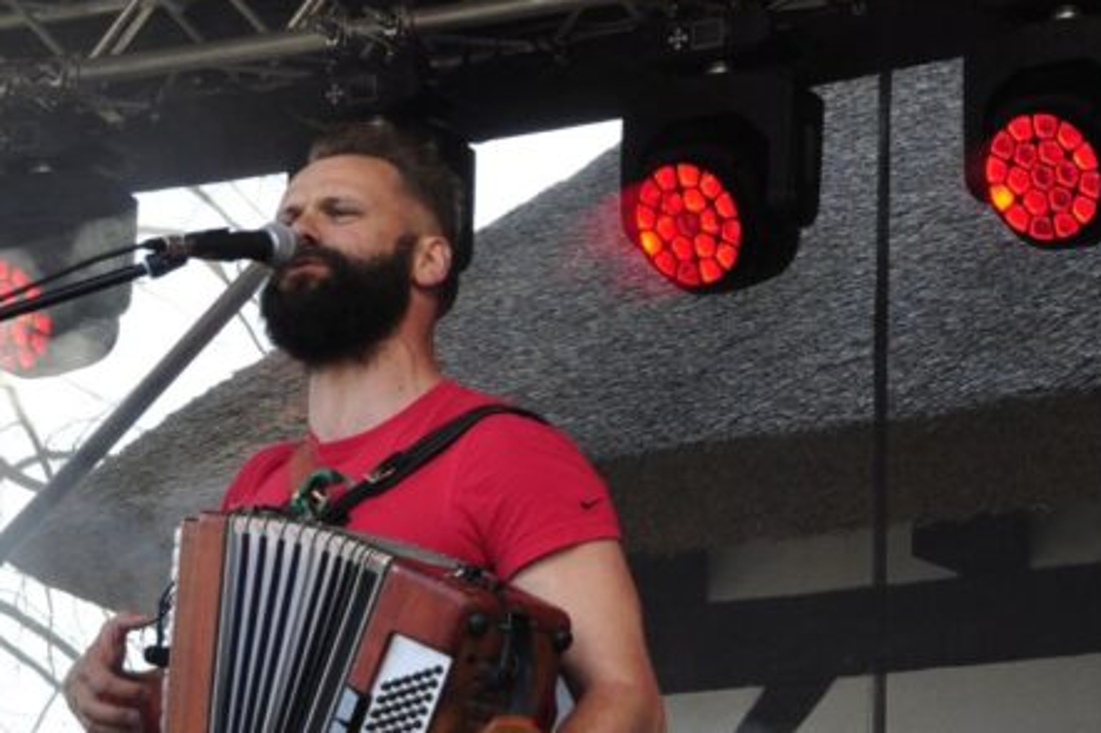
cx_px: 976
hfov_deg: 14.6
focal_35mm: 139
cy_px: 823
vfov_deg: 9.7
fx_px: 4248
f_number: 9
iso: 640
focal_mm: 40
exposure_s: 1/320
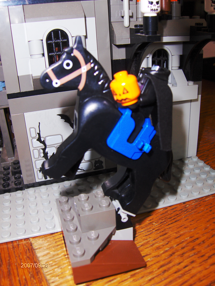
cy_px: 143
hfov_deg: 40.7
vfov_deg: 52.6
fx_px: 290
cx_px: 108
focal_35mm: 35
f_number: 5.5
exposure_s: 1/60
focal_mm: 7.5
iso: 100
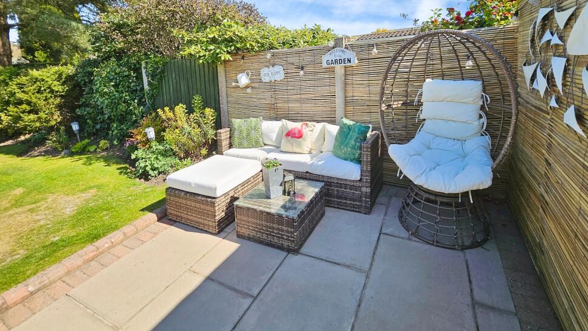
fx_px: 234
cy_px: 149
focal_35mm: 15
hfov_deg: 102.9
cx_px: 311
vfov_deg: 70.4
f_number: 2.2
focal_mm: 1.7
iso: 32
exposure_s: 1/556
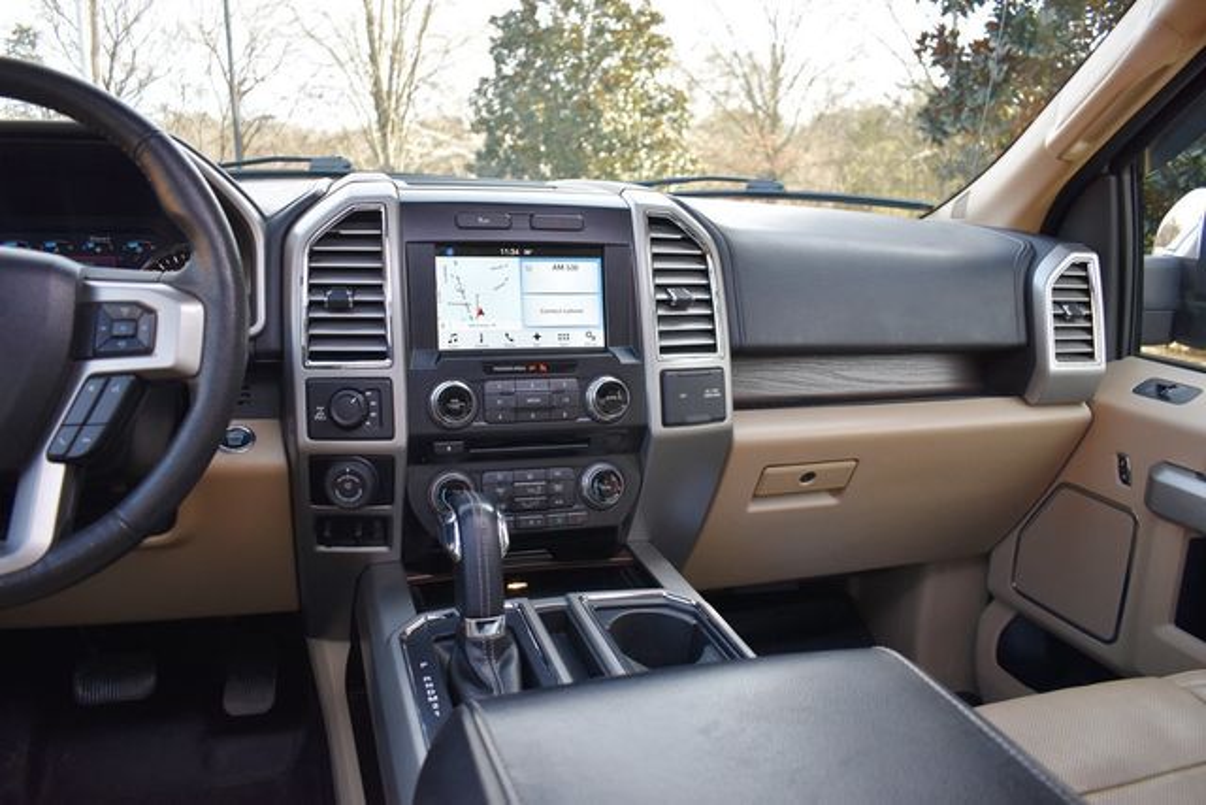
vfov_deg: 48.0
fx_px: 905
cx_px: 603
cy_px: 402
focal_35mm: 27
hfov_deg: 67.4
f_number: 3.5
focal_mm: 18
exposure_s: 1/250
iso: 400
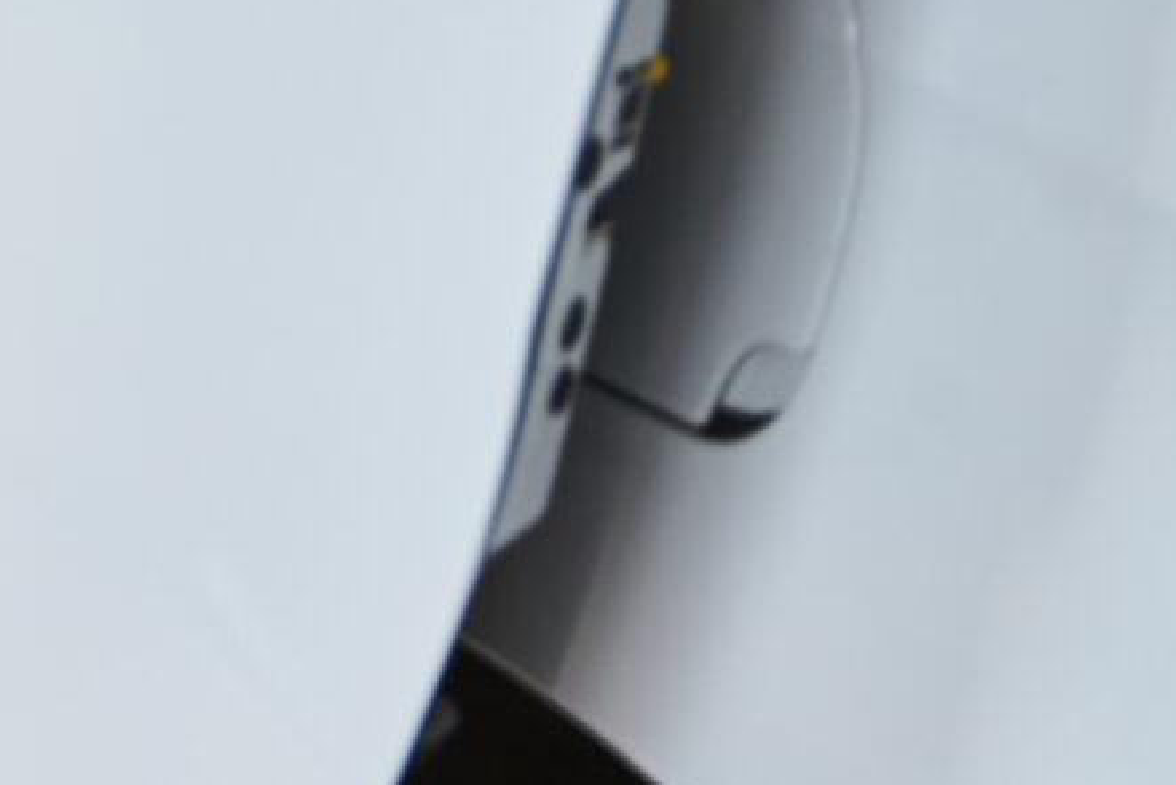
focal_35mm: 153
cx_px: -758
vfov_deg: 8.4
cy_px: -916
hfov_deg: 12.5
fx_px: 4999
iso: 1000
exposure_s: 1/800
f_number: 2.8
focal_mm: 35
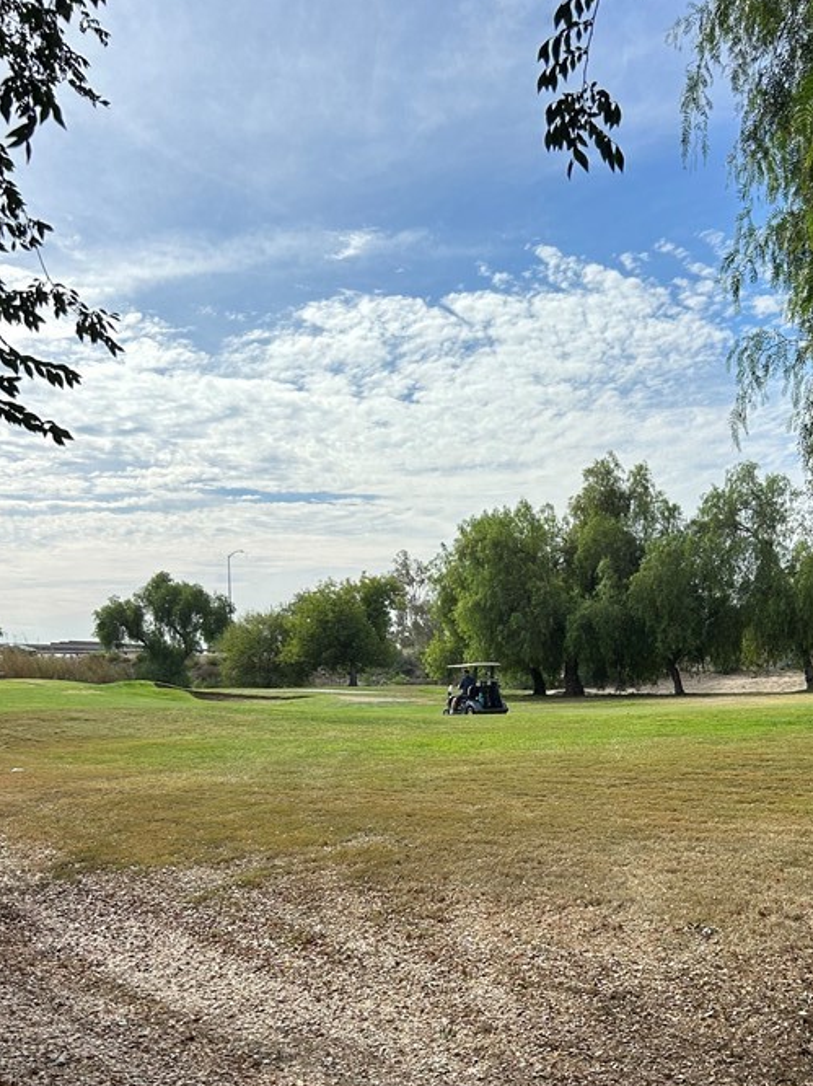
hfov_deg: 35.5
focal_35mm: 40
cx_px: 557
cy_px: 719
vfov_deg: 46.1
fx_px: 1253
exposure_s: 1/6579
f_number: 1.5
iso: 50
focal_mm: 5.7
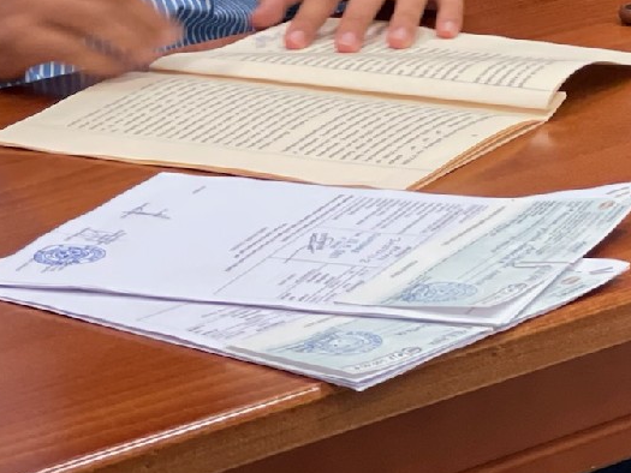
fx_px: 3555
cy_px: -175
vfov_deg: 7.5
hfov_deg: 10.1
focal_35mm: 195
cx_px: 496
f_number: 2.2
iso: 250
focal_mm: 7.5
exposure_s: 1/50
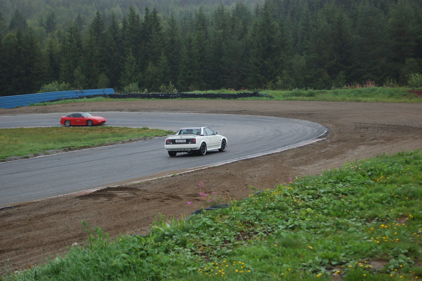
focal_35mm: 82
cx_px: 211
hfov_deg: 24.6
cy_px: 140
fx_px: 966
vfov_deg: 16.5
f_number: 5.6
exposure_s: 1/250
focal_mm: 55
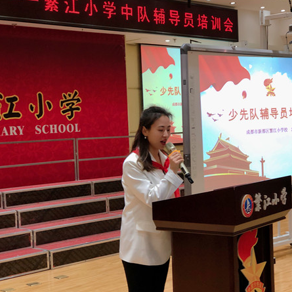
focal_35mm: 68
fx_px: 649
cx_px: 178
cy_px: 145
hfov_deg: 25.3
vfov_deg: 25.4
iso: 200
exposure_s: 1/33
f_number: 2.8
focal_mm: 6.6
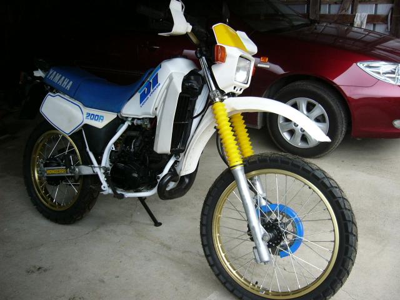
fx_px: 404
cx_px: 200
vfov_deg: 40.7
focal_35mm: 35
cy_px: 150
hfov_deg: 52.6
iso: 100
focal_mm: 5.8
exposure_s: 1/100
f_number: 2.8
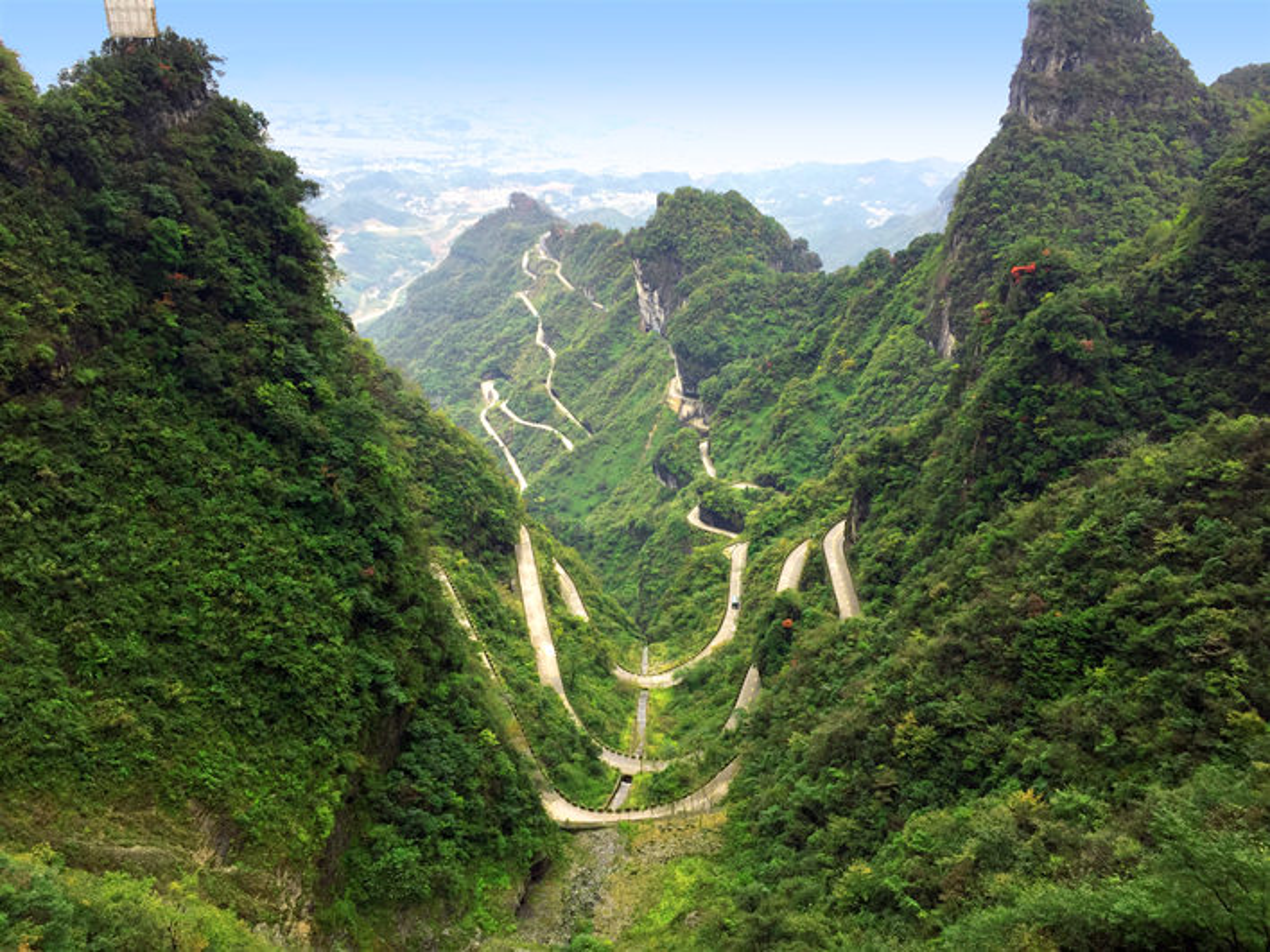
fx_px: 1064
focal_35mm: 29
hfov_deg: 61.7
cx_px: 635
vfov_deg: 48.2
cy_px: 476
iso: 32
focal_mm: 4.15
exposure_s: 1/359
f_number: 2.2
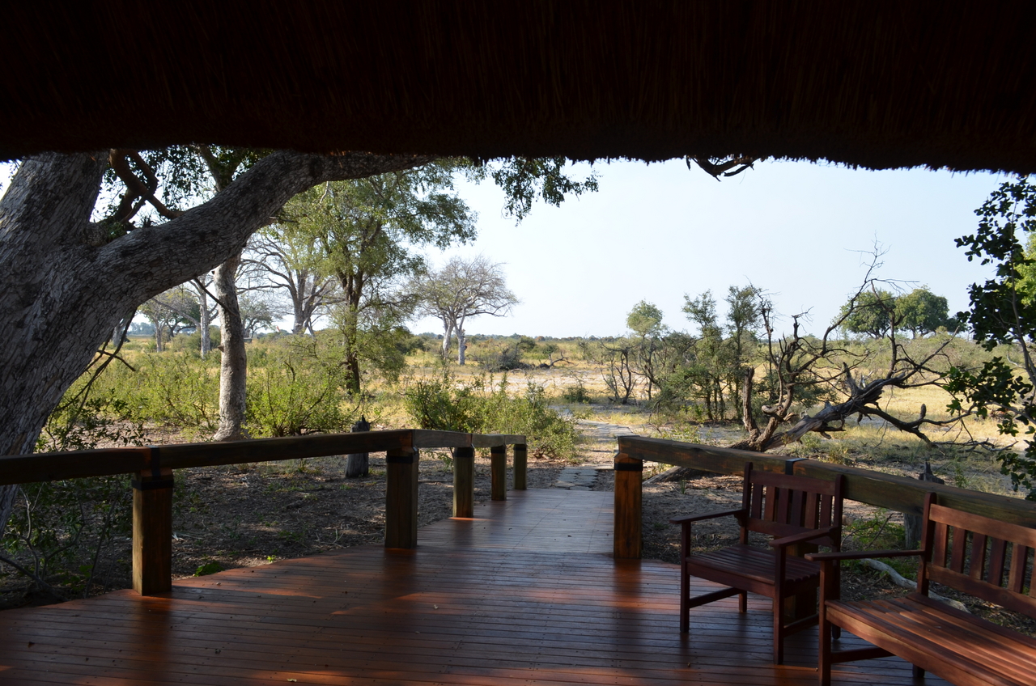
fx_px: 775
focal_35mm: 27
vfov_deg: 47.7
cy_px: 343
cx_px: 518
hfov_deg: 67.5
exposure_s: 1/200
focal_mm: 18
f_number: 8
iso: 200
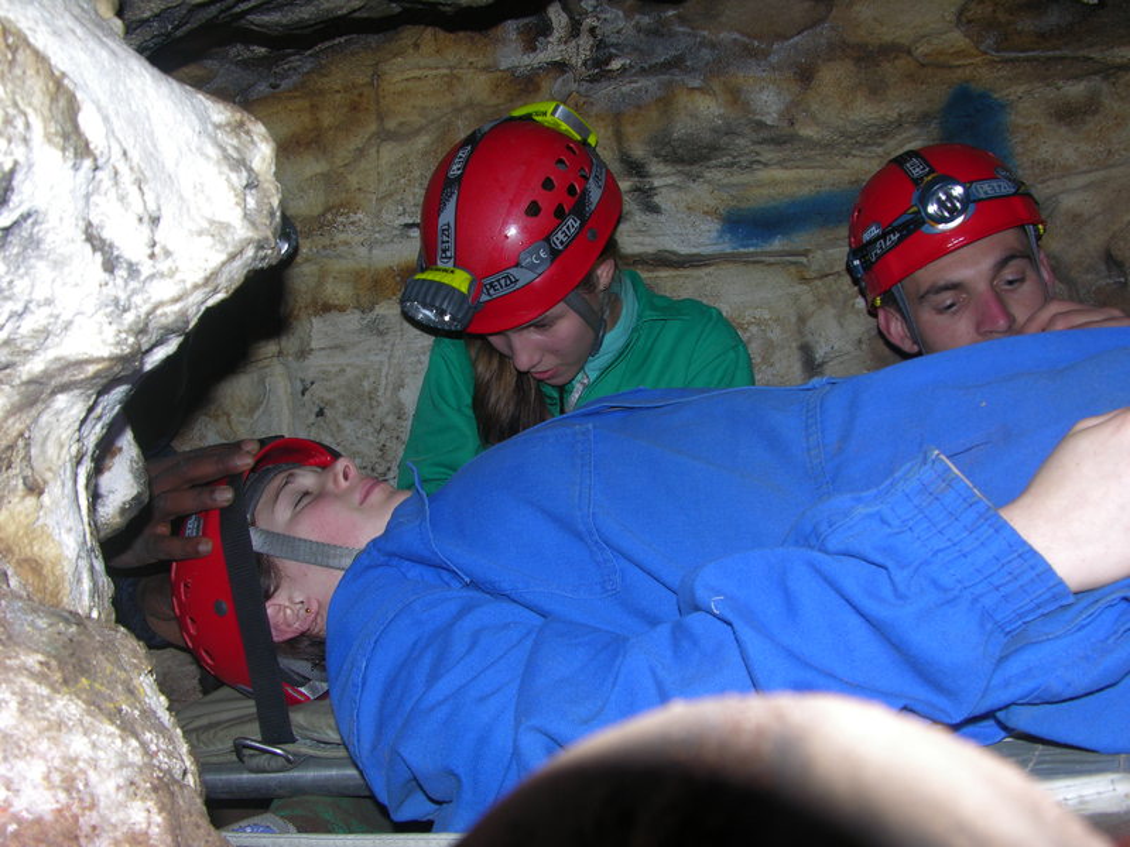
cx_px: 565
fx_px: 1143
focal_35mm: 35
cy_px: 424
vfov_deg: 40.7
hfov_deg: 52.6
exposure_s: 1/30
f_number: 5.6
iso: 50
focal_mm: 8.9
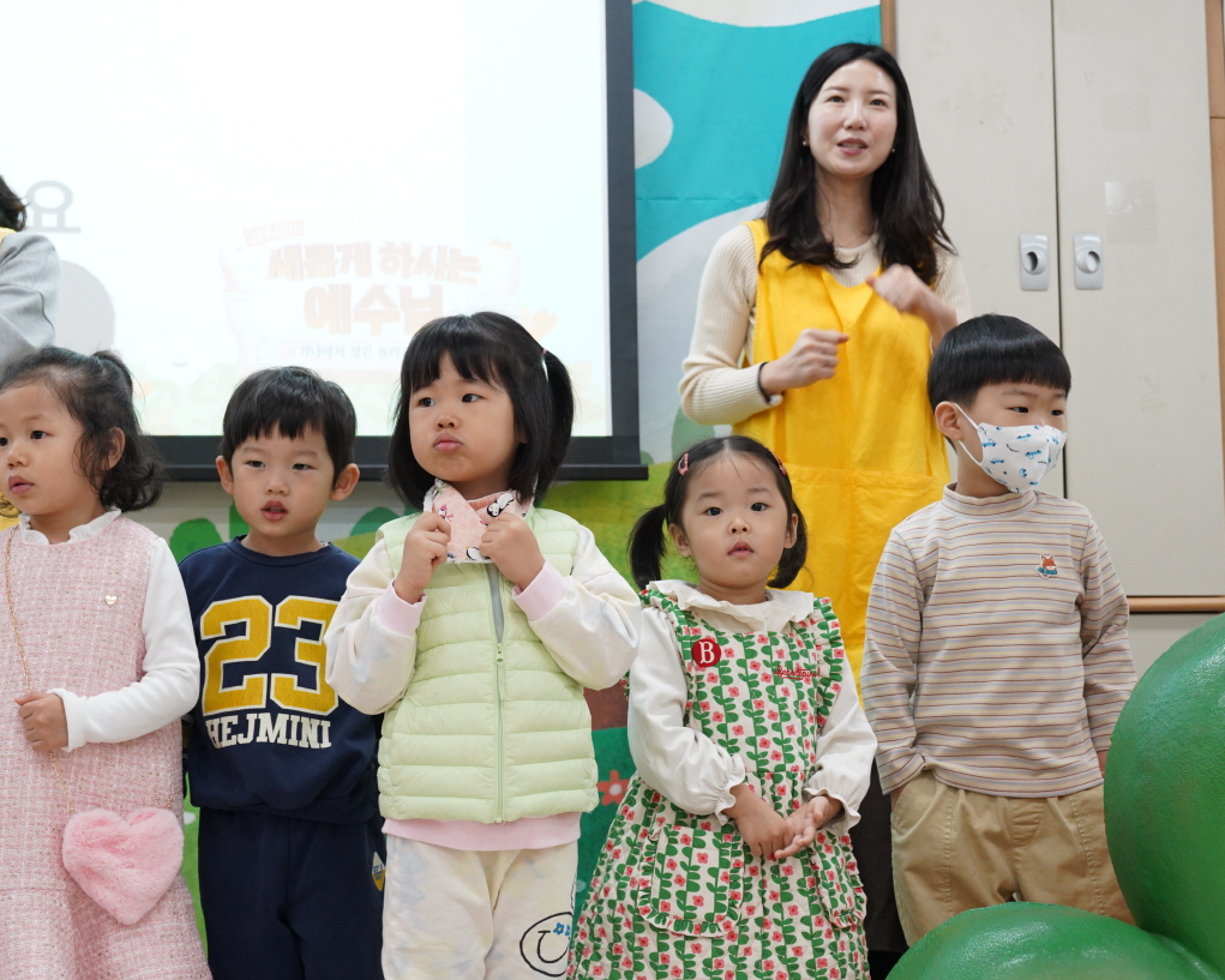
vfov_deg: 28.1
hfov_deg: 34.7
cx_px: 563
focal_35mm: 54
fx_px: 1958
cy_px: 488
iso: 2500
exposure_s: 1/125
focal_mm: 47
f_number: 5.6
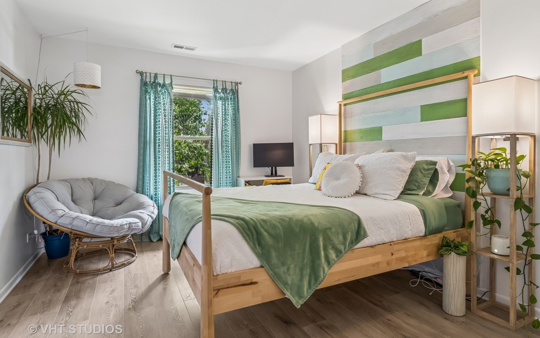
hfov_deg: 88.0
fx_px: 280
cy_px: 162
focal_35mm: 19
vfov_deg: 62.2
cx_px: 278
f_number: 8
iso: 250
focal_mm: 12
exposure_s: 1/8
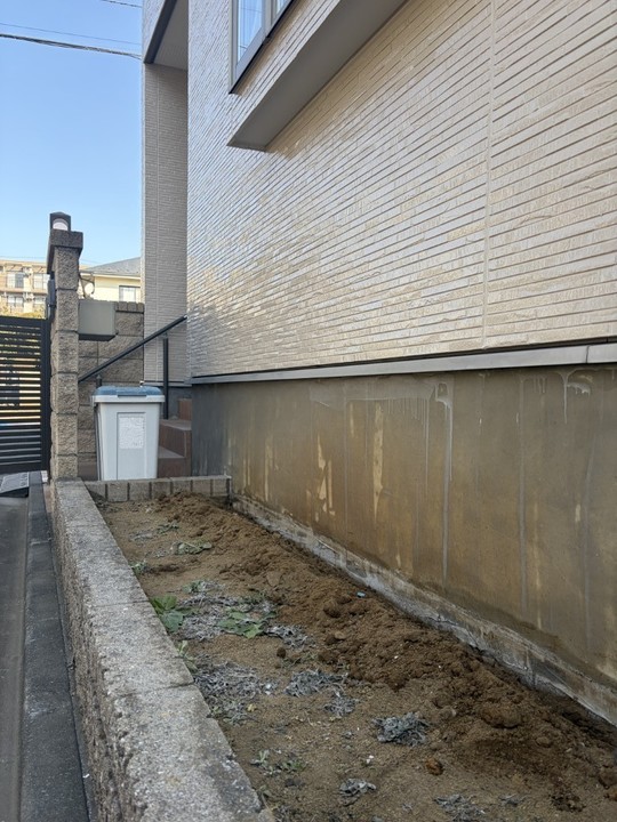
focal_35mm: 26
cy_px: 411
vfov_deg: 67.3
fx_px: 618
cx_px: 308
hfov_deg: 53.1
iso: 64
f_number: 1.6
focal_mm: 5.96
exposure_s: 1/716
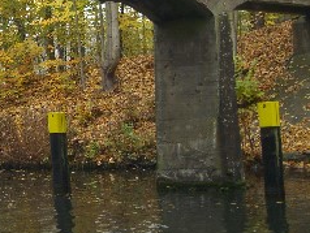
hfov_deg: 20.1
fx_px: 834
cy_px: 55
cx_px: -29
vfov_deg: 15.8
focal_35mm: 93
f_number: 2.8
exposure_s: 1/80
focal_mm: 7.9
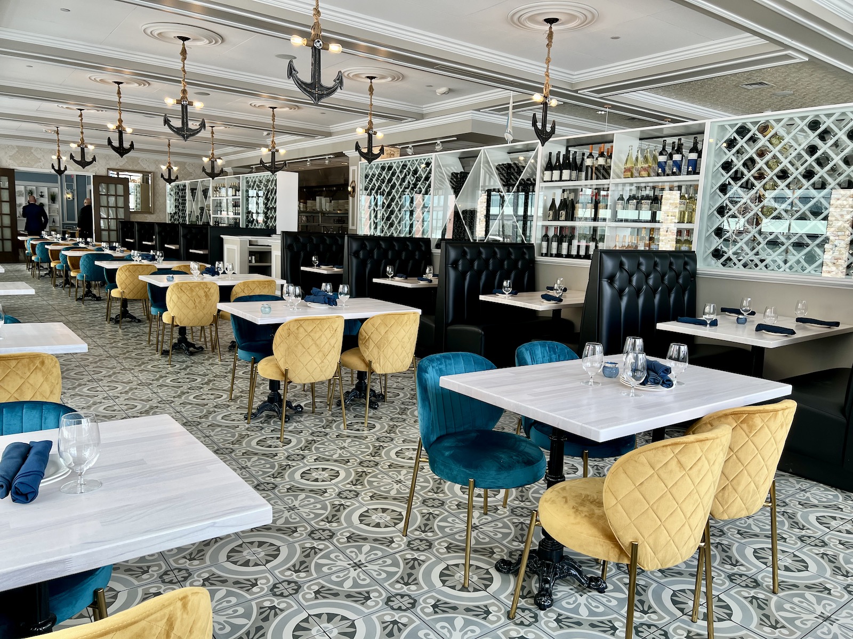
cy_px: 320
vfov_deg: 53.1
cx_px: 426
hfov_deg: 67.3
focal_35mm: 26
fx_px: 641
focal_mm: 5.7
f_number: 1.5
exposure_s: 1/124
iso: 32
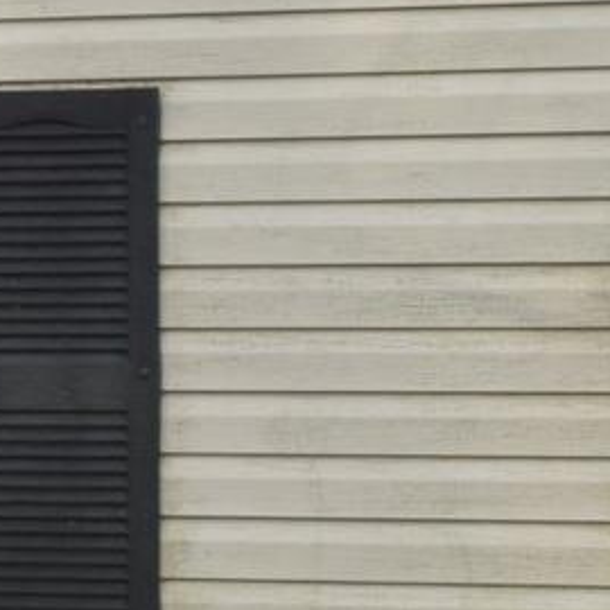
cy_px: 428
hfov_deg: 7.6
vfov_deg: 8.2
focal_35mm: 213
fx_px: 4247
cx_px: -938
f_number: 13
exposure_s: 1/125
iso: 400
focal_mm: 22
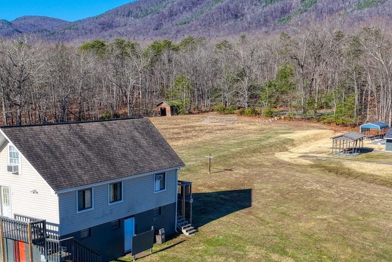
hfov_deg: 40.3
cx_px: 185
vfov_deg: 27.2
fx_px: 534
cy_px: 196
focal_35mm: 49
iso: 200
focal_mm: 14.4
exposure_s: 1/1250
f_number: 2.8
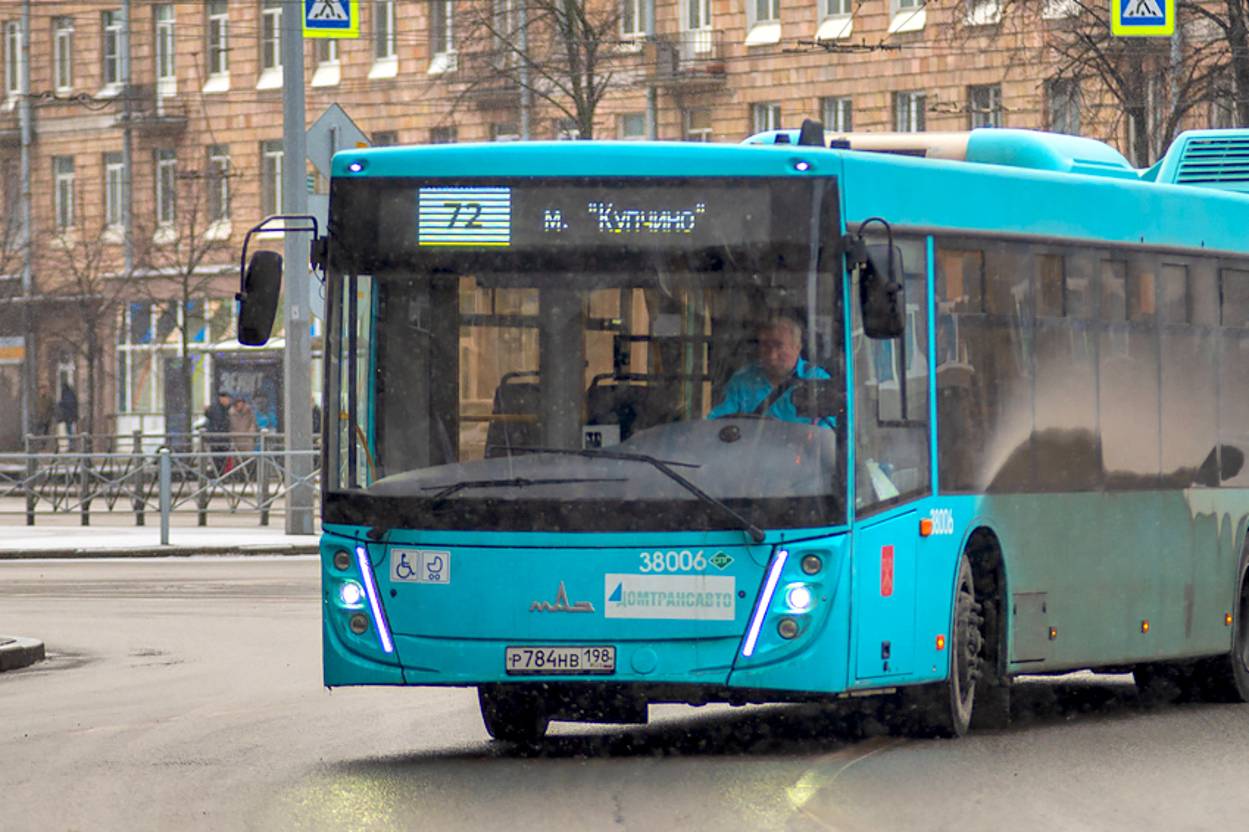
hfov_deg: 10.0
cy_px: 328
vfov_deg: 6.7
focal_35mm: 205
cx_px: 803
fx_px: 7112
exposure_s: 1/640
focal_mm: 145
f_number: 2.8
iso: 400
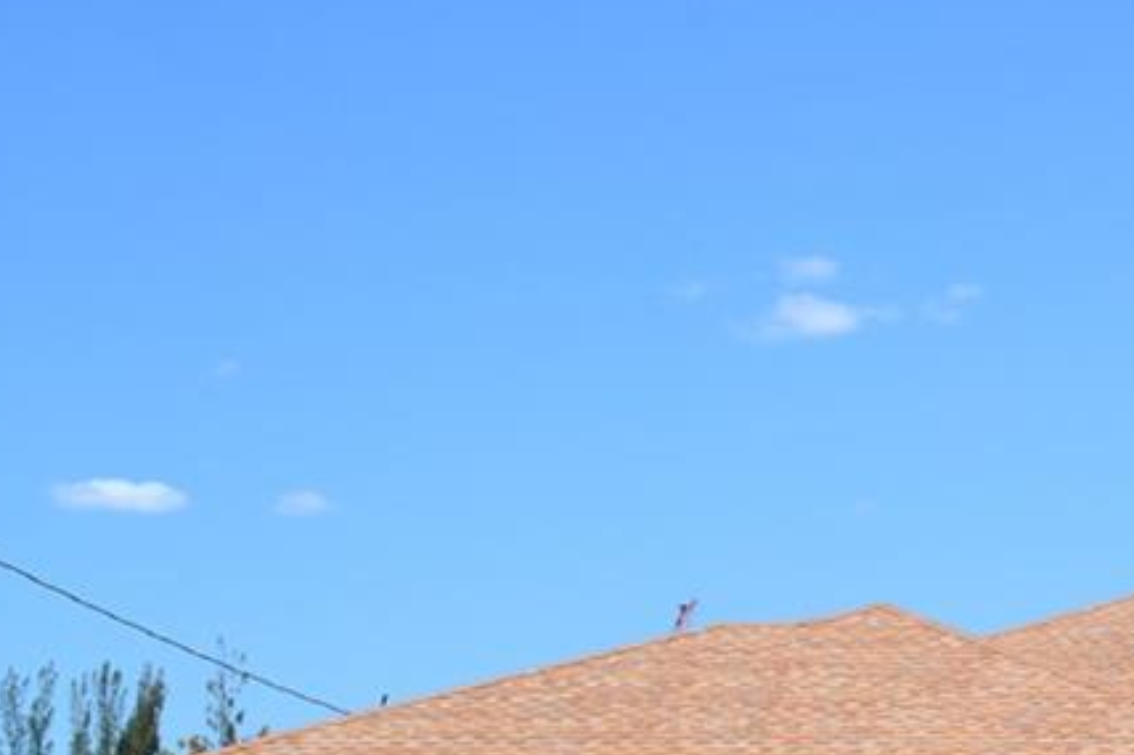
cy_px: 657
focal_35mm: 79
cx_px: 1280
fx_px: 2487
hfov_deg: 23.9
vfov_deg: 17.1
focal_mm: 22
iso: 400
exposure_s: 1/400
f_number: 11
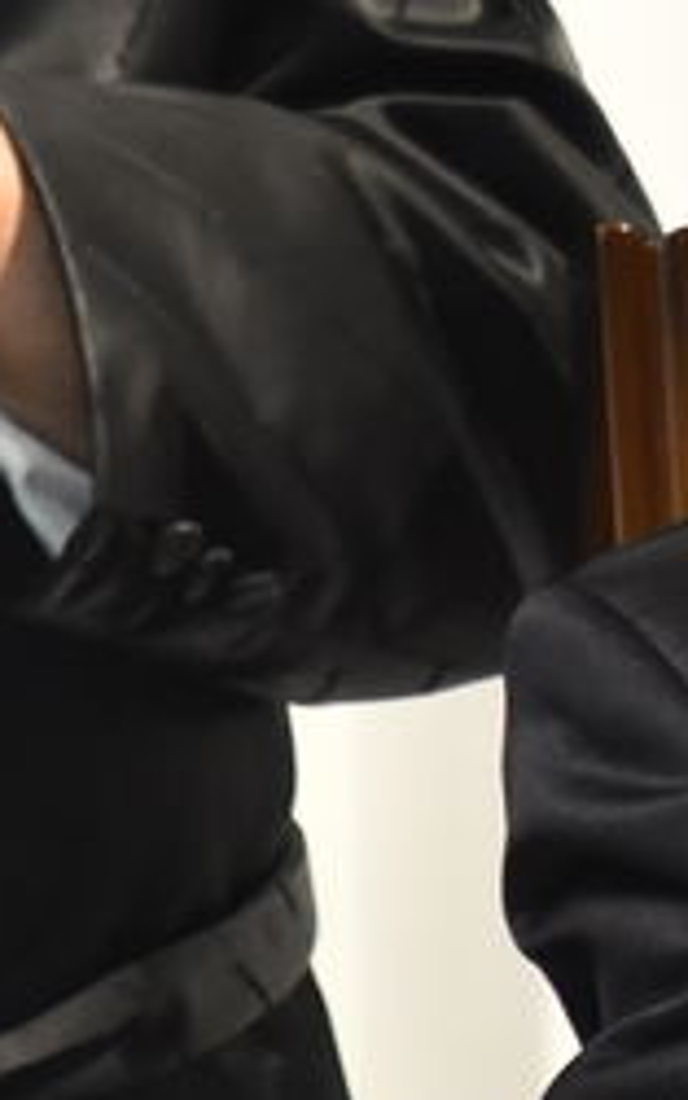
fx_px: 42636
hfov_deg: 0.9
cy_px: 221
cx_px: 1586
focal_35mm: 1422
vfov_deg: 1.5
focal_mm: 250
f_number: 5.6
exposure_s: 1/125
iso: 2500
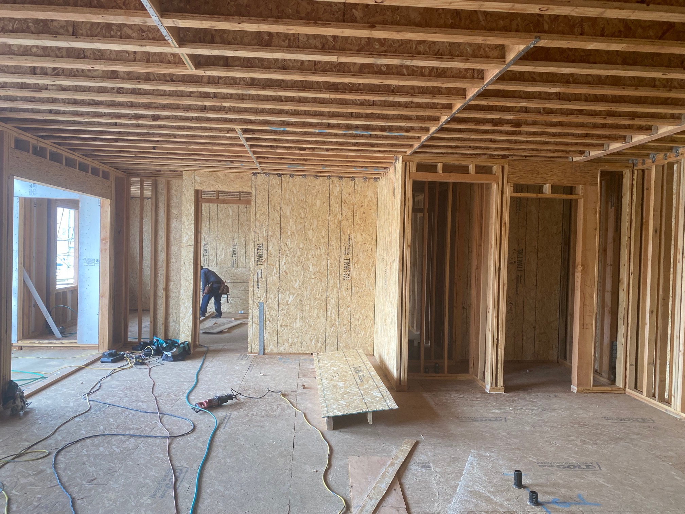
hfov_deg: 67.3
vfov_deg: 53.1
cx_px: 342
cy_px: 257
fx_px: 515
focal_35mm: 26
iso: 100
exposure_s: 1/121
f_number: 1.8
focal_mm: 4.25
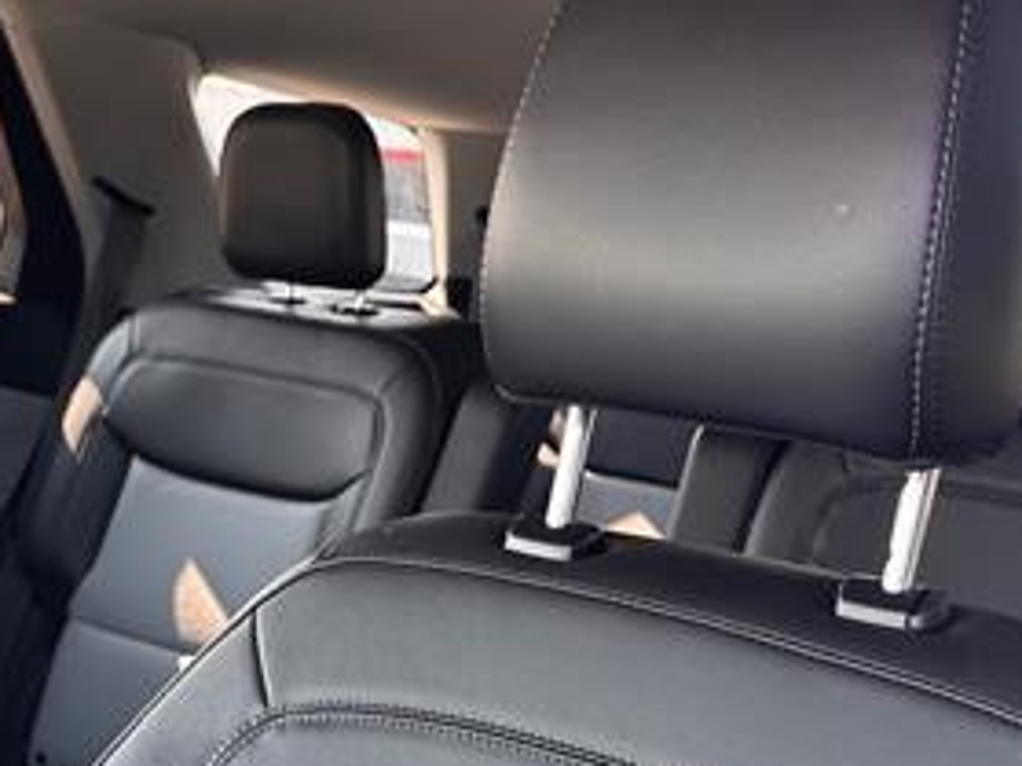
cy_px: 528
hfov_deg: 34.5
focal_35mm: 55
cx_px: 315
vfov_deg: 26.3
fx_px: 1623
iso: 80
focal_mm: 6.86
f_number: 1.78
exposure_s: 1/121
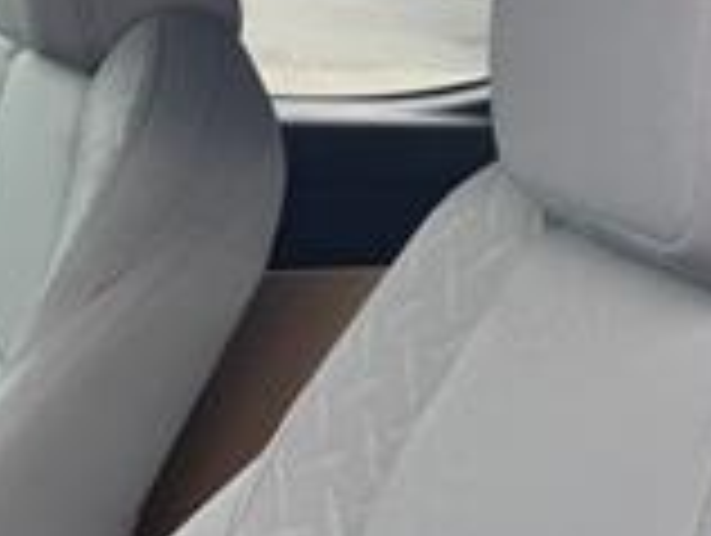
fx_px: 1995
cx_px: -459
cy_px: 883
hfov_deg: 17.4
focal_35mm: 97
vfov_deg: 14.0
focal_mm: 6.76
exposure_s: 1/283
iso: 80
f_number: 1.78
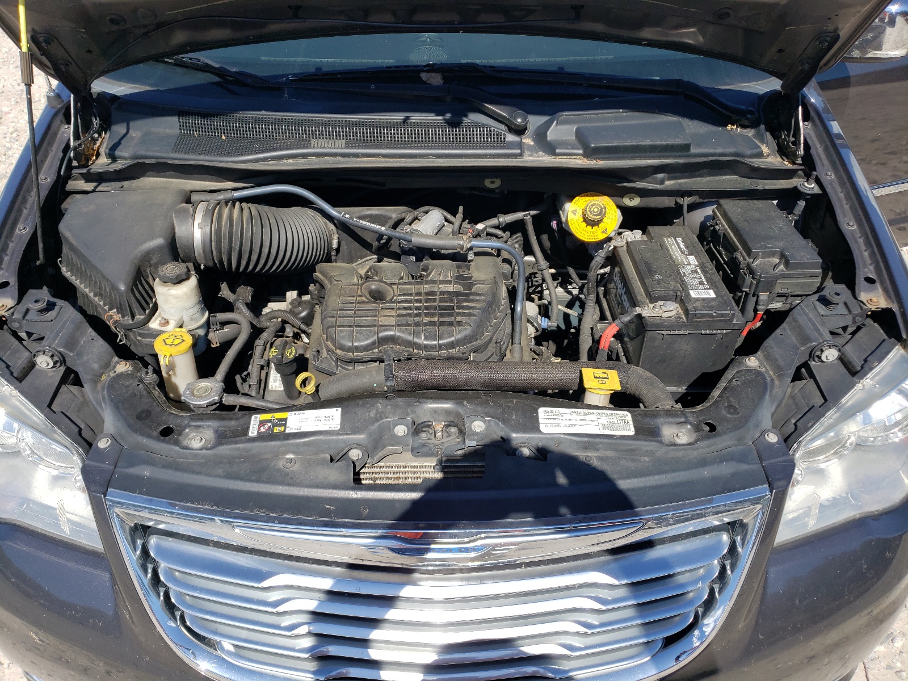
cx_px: 454
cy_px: 340
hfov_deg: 67.3
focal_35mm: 26
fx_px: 682
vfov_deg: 53.1
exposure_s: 1/2500
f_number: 1.5
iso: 50
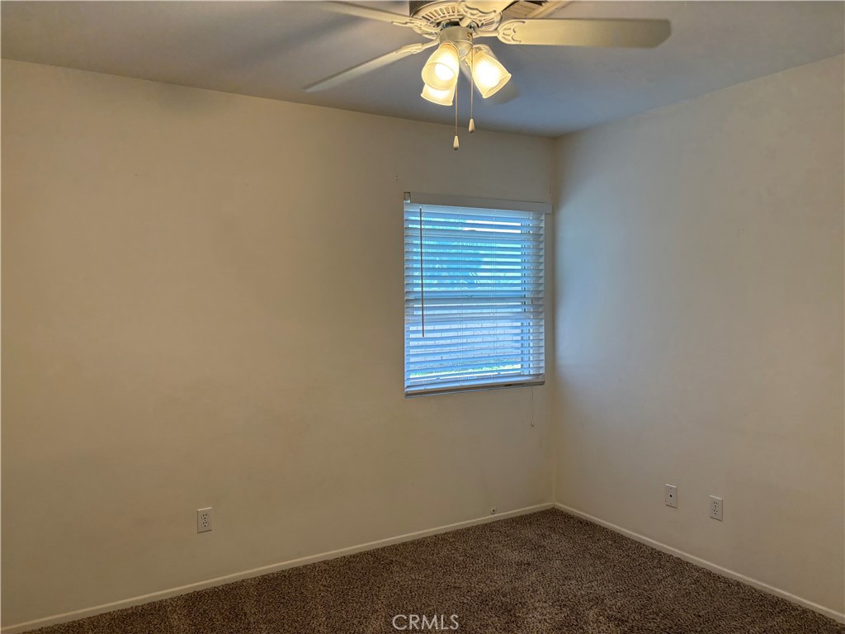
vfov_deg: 53.1
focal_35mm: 26
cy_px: 317
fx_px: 635
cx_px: 422
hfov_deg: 67.3
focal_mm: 5.96
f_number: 1.6
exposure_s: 1/120
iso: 100
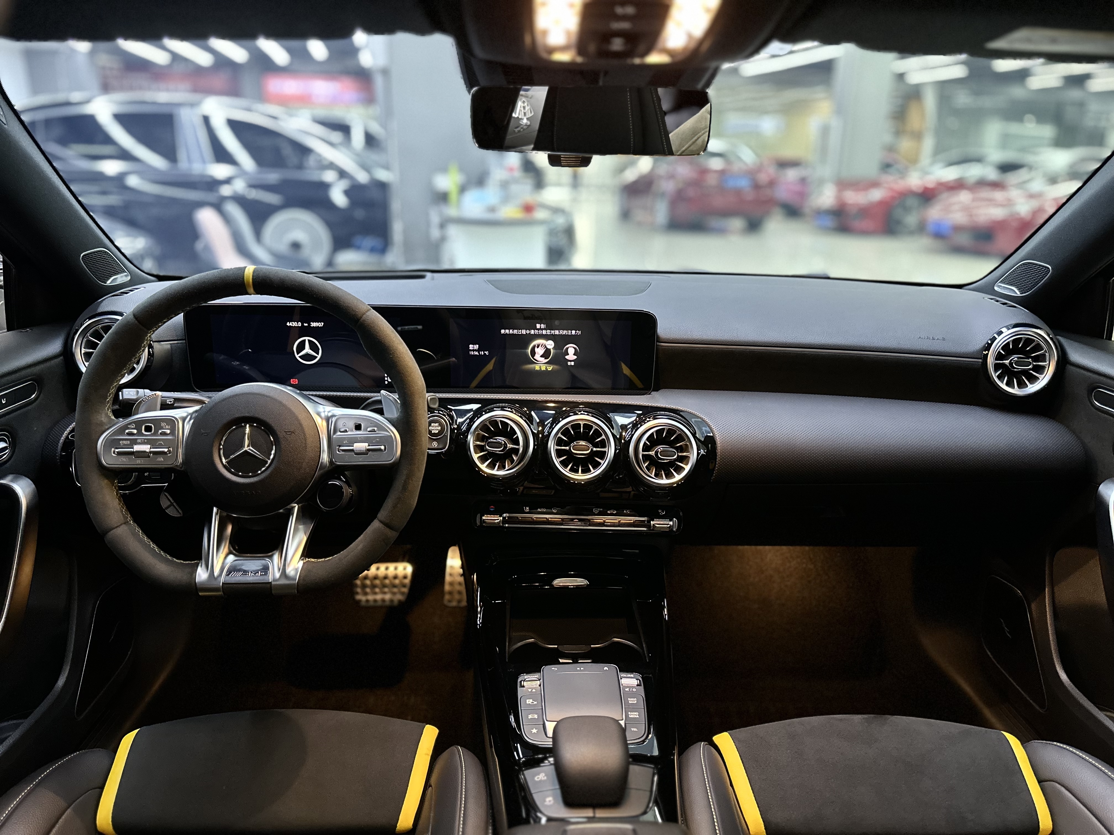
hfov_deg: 71.6
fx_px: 772
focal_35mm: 24
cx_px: 557
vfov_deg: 56.8
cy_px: 418
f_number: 1.78
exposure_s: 1/60
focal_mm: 6.86
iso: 800
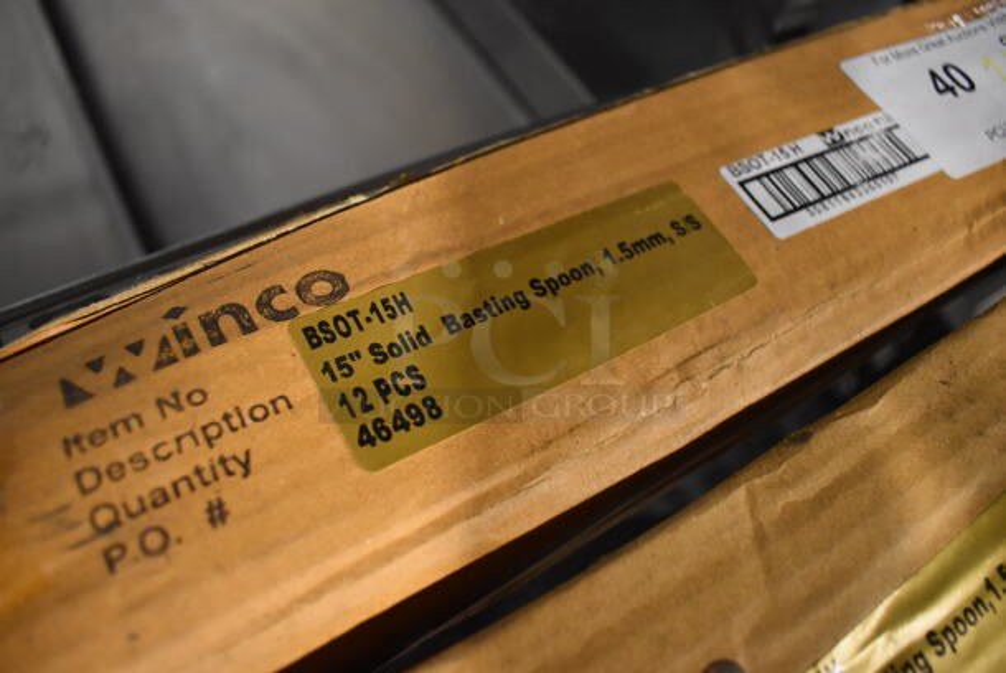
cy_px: 336
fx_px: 755
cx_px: 503
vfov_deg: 48.0
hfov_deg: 67.3
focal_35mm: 27
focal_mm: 18
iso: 2500
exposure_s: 1/60
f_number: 4
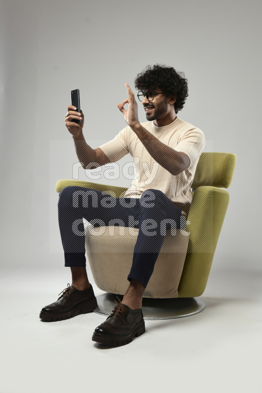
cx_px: 131
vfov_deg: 48.5
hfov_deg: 33.4
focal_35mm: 40
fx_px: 437
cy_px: 196
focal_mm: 40
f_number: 5.6
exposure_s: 1/125
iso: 400
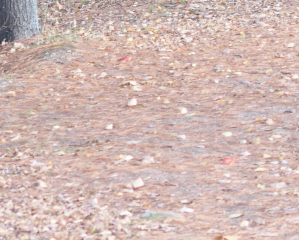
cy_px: -138
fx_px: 3311
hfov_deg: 5.1
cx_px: 385
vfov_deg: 4.1
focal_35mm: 374
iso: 400
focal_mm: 70
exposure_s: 1/25
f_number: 6.3
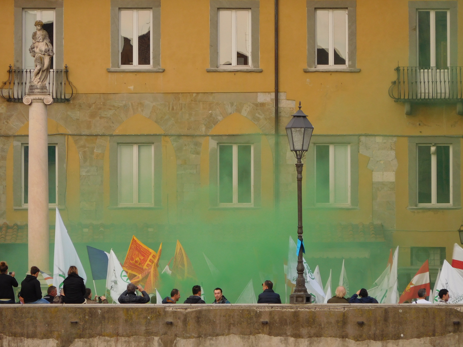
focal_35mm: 320
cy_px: 174
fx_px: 4280
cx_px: 232
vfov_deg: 4.6
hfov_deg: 6.2
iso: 125
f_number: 5.9
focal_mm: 57.1
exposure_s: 1/160
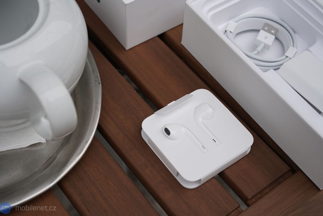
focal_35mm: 56
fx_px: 502
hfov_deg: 35.6
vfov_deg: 24.2
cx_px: 160
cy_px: 109
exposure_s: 1/250
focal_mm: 55
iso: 200
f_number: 7.1
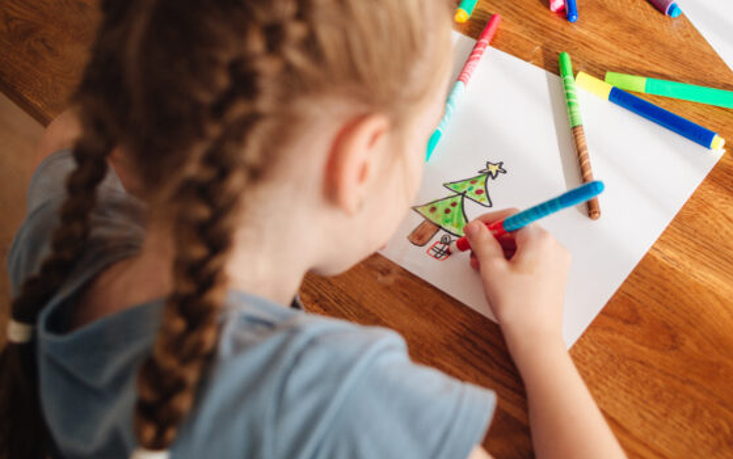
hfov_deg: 40.7
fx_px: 979
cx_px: 472
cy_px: 178
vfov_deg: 26.3
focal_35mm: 49
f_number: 2.8
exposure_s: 1/200
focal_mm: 35
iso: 160
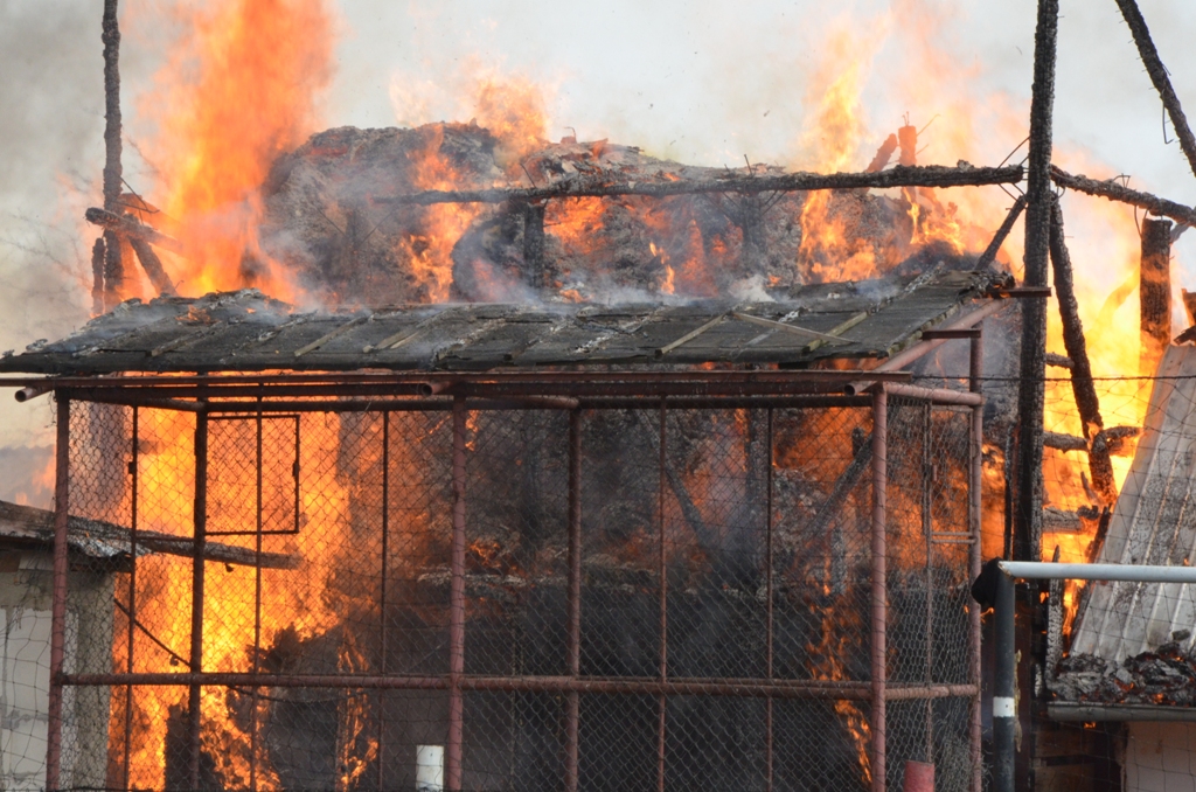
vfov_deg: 9.9
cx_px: 598
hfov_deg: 14.9
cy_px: 396
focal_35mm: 138
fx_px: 4575
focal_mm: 92
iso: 1600
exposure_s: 1/250
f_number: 25
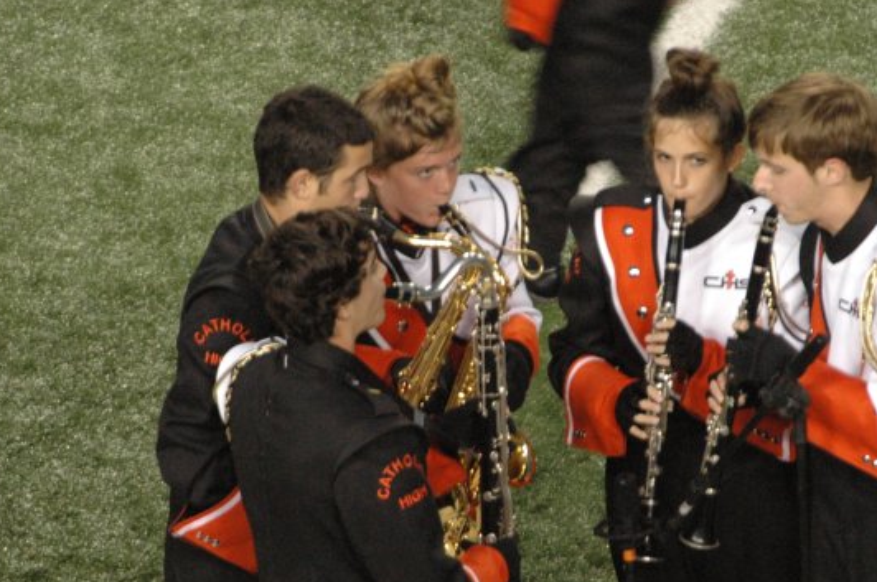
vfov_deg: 1.5
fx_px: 21965
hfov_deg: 2.3
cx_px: 562
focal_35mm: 903
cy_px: 353
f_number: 5.6
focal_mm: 400
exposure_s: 1/50
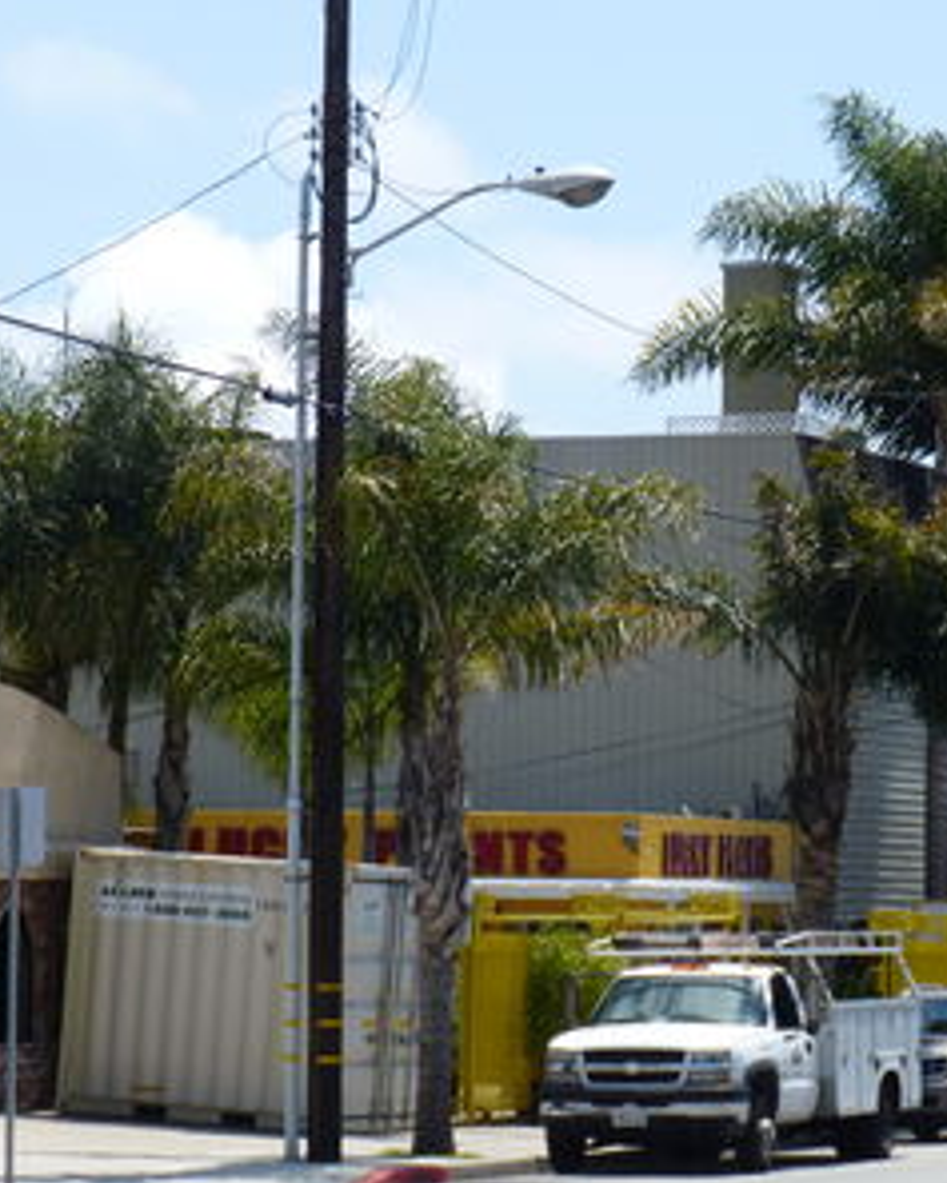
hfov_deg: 9.1
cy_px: 588
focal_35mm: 170
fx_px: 5953
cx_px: 559
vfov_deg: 11.3
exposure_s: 1/500
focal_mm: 23.1
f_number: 5.4
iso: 100
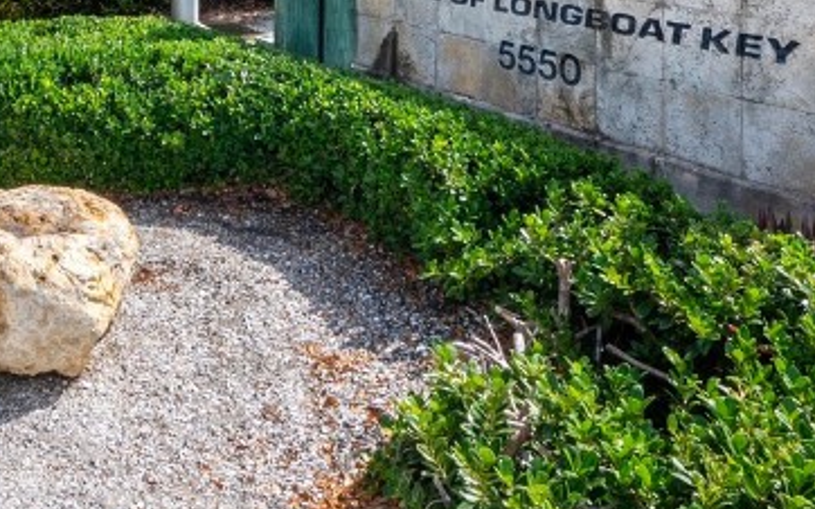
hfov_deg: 44.6
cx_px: 146
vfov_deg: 26.1
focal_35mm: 42
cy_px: -149
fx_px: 933
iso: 400
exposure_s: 1/320
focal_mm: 7
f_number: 10
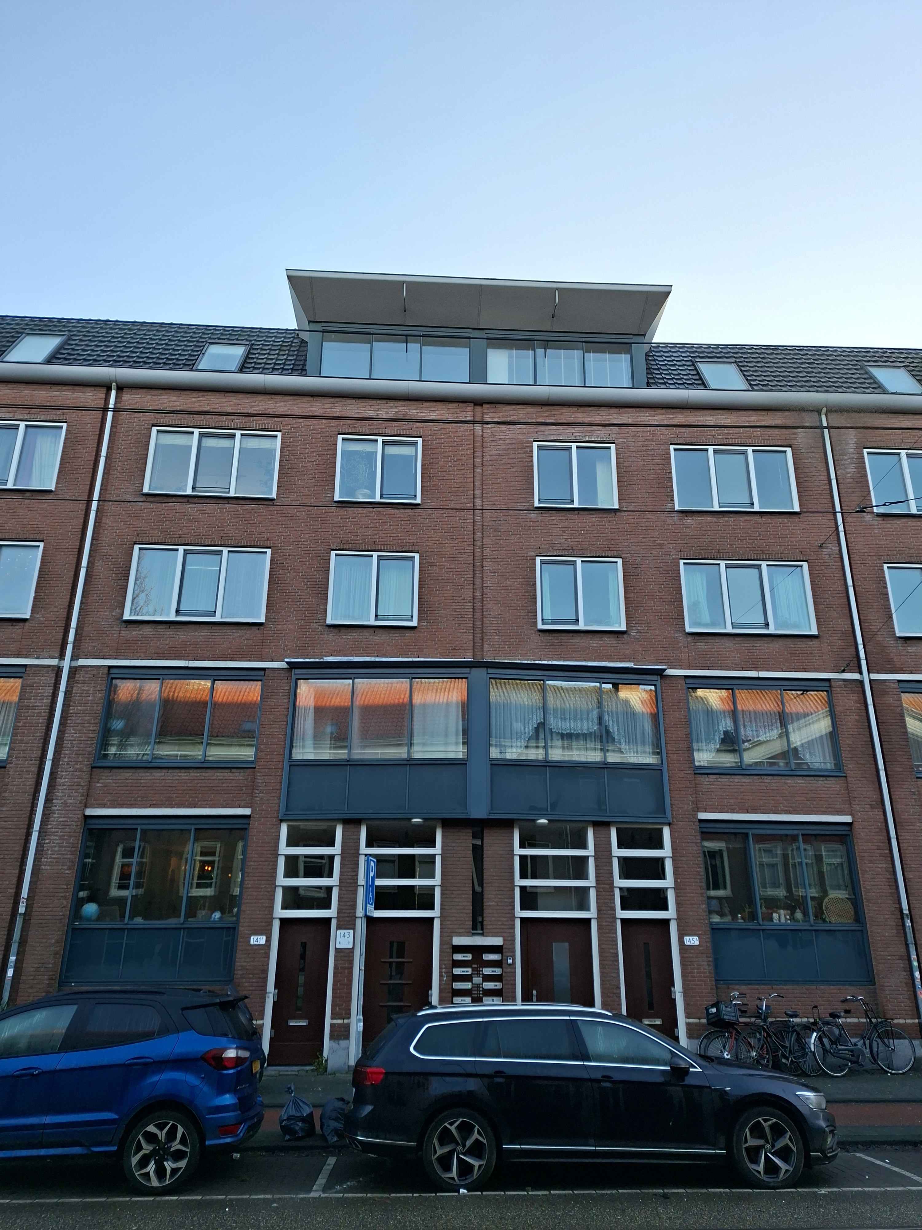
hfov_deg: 58.9
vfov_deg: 73.9
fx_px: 817
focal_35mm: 23
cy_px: 615
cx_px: 461
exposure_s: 1/338
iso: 50
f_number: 1.8
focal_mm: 5.54
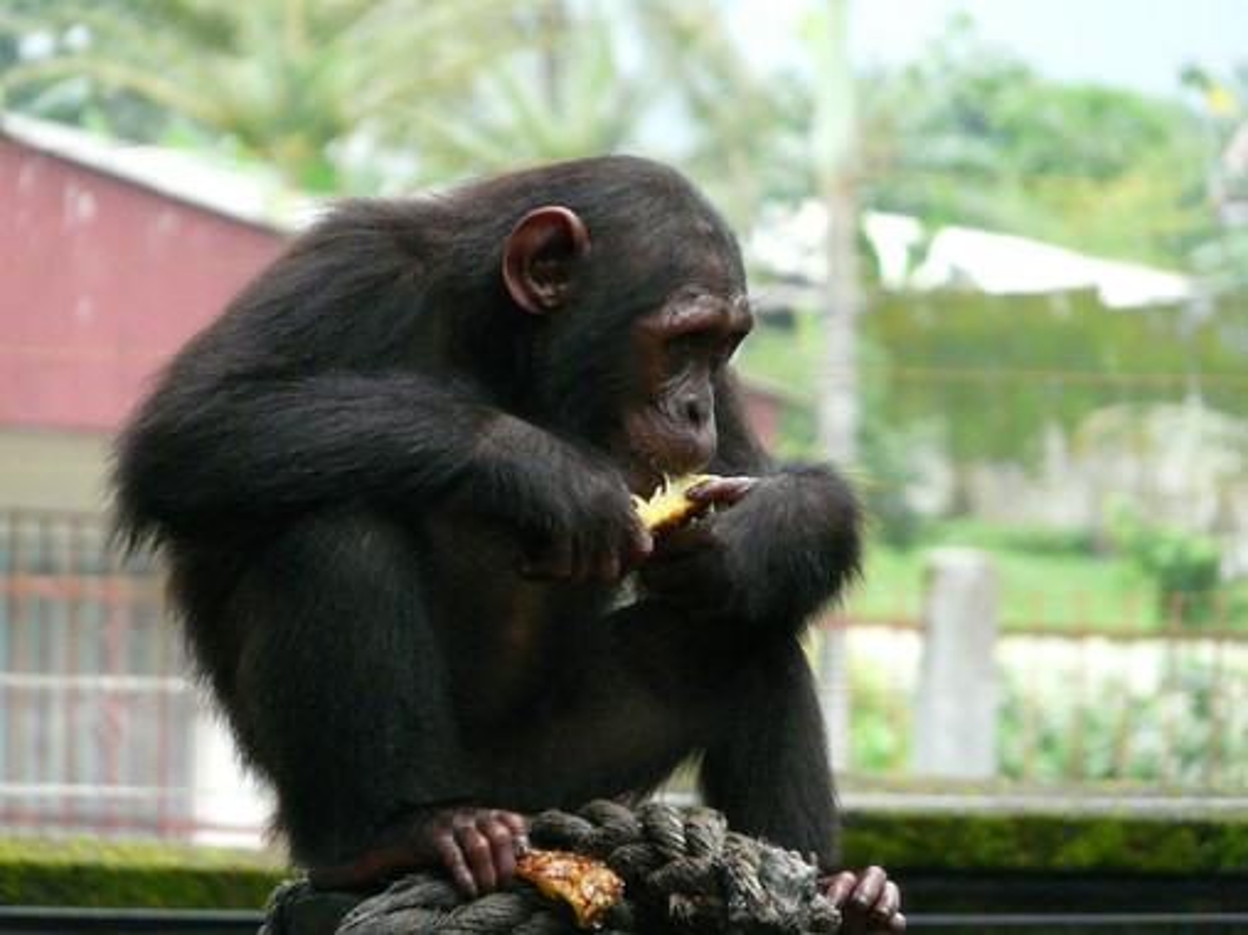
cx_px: 624
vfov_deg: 4.4
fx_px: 12147
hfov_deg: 5.9
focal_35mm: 337
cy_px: 468
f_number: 3.6
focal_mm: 55.4
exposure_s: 1/400
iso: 500
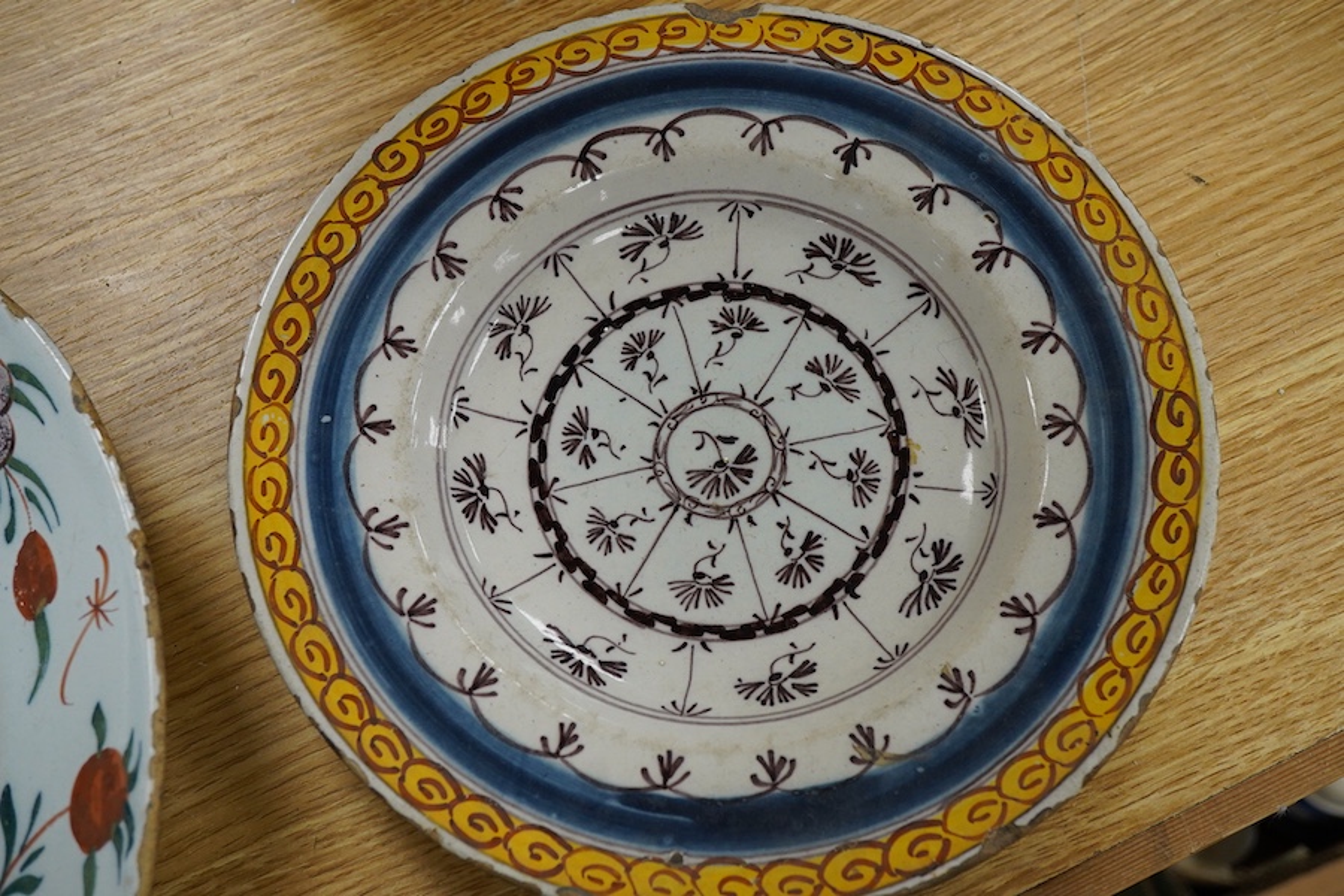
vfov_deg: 29.9
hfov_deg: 43.6
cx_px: 672
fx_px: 1680
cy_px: 448
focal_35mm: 45
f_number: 9
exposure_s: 1/125
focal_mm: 30
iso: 1250
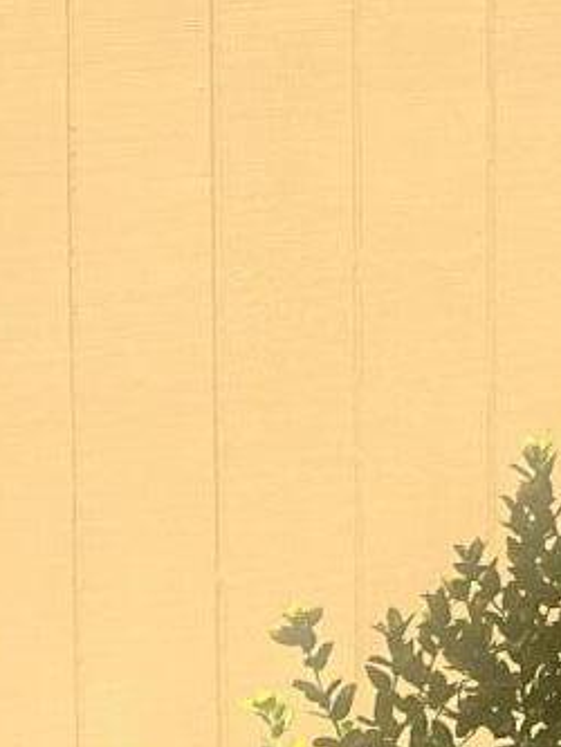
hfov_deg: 8.5
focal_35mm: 156
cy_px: -361
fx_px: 3369
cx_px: 1445
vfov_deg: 12.1
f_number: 1.5
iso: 50
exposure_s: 1/2841
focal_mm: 5.7
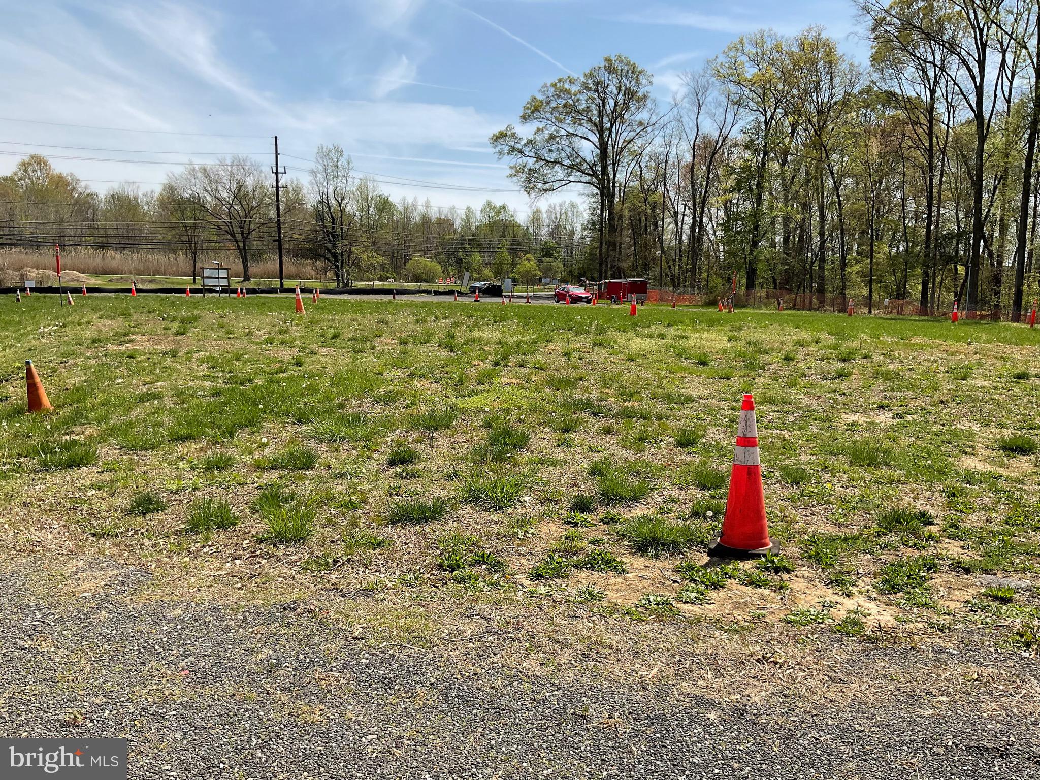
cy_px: 390
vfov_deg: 48.2
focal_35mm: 29
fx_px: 871
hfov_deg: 61.7
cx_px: 520
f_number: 1.8
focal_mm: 3
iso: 16
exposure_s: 1/1912
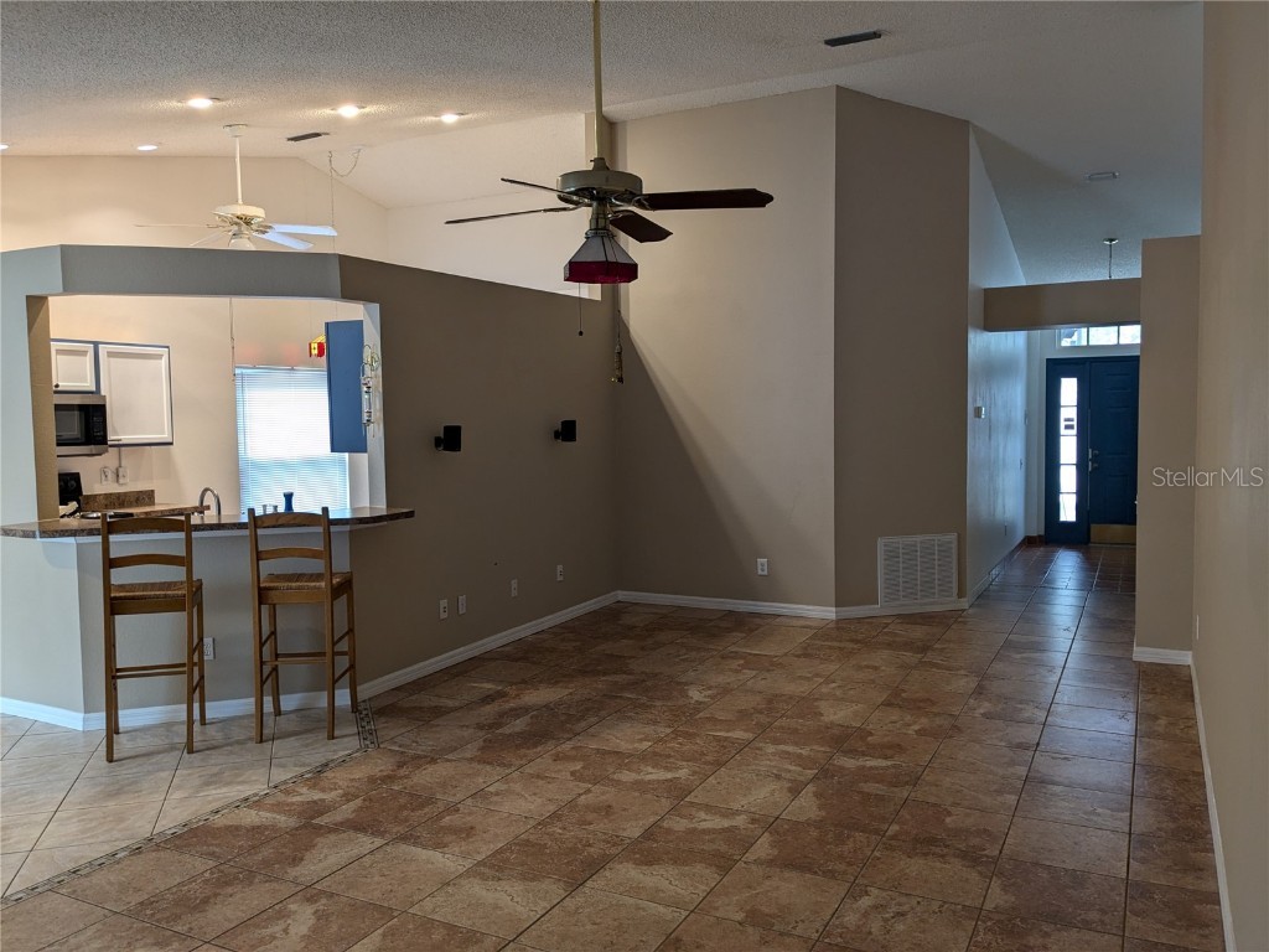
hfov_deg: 65.3
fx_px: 990
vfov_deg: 51.4
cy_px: 476
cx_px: 634
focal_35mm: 27
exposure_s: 1/24
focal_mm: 4.38
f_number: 1.73
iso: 55
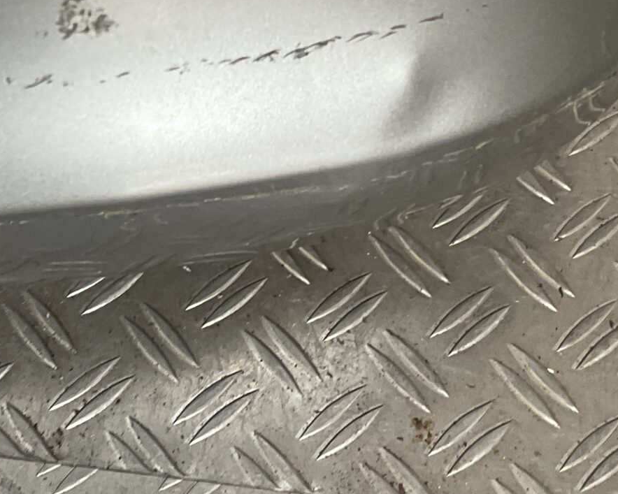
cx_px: 113
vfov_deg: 18.4
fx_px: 1500
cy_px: 47
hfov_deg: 22.9
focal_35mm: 82
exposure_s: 1/50
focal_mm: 3
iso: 40
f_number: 1.8
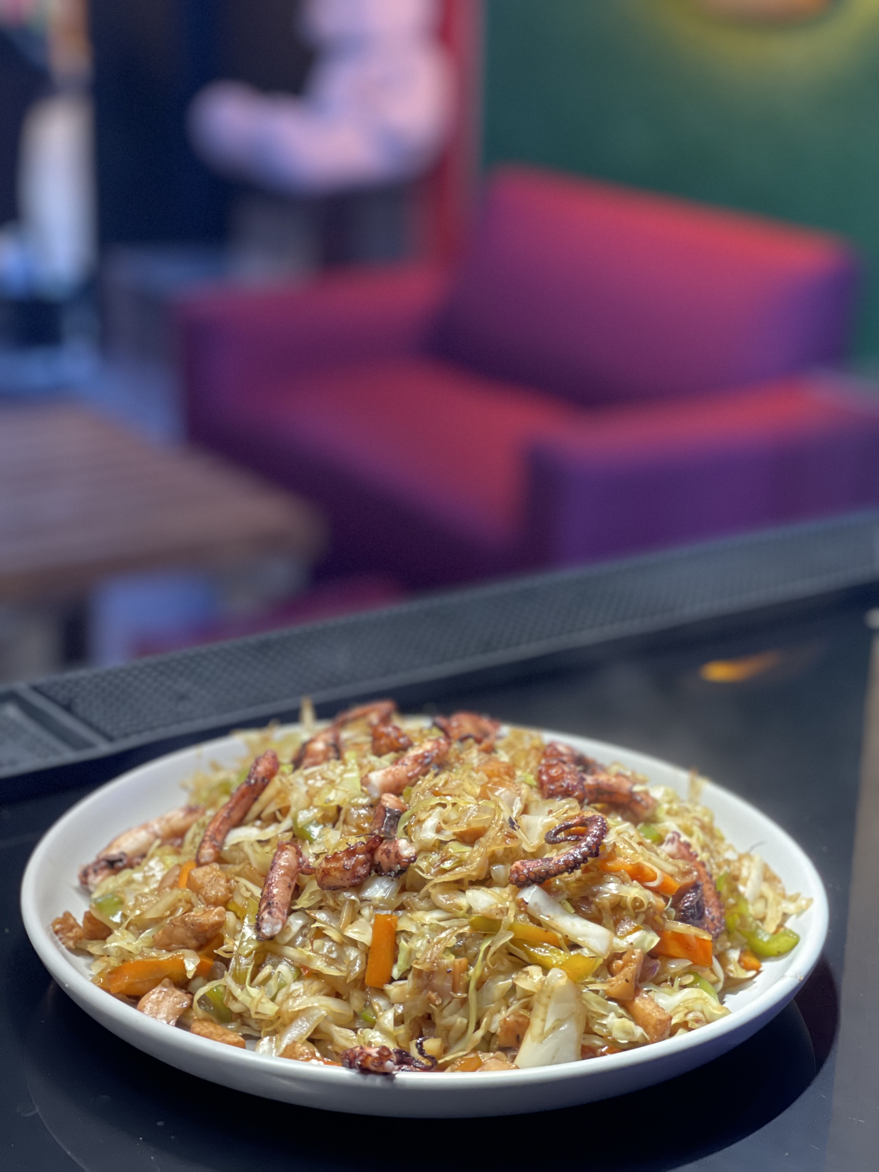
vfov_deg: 30.3
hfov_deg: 22.9
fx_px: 2167
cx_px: 440
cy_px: 586
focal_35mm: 64
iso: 250
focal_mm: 7.5
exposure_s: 1/40
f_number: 2.2
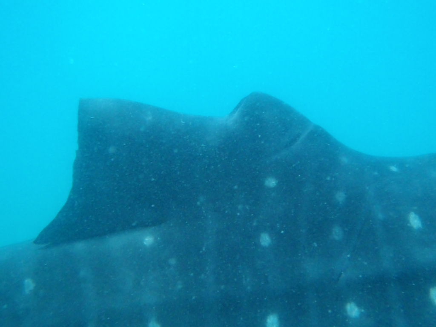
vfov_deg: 46.8
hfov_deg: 60.0
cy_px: 164
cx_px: 218
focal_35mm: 30
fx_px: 378
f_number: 4.1
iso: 800
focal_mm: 5.4
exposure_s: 1/800
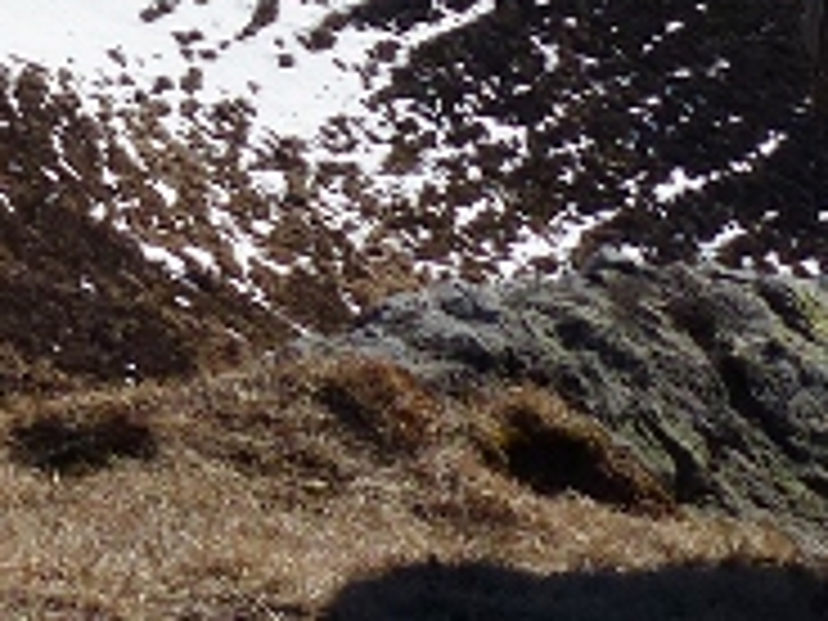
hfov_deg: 9.0
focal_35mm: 217
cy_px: -706
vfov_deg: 6.6
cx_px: -90
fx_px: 5191
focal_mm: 6.8
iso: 100
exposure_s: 1/1600
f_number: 4.5
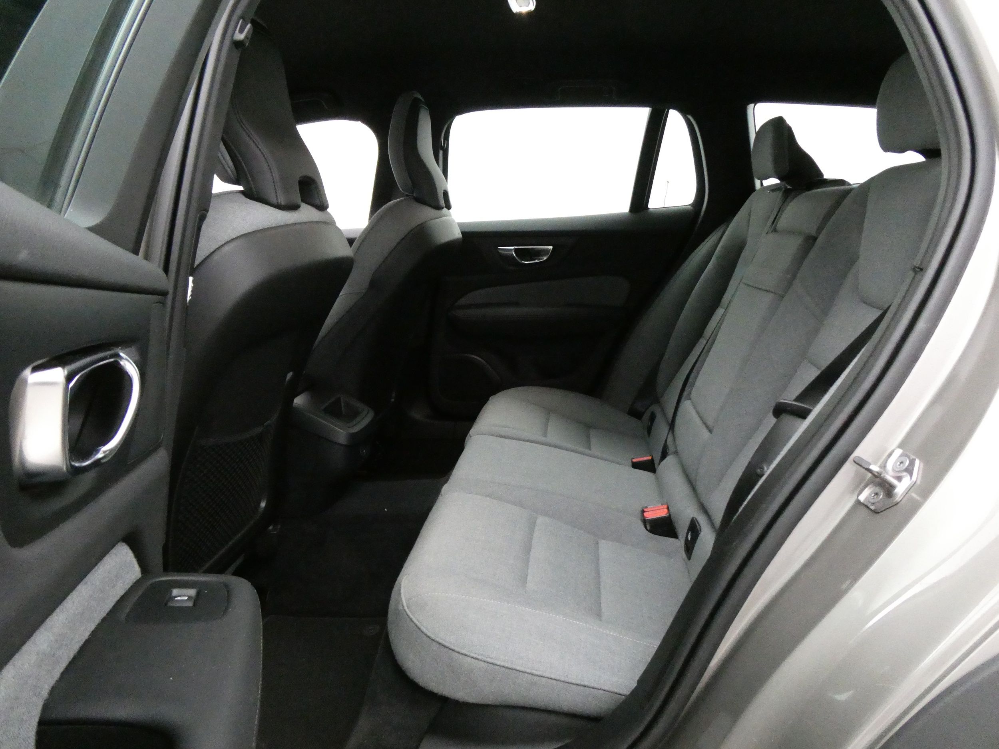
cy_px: 374
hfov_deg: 71.6
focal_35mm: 24
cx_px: 500
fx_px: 693
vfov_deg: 56.8
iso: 1600
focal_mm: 4.3
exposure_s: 1/25
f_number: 3.3
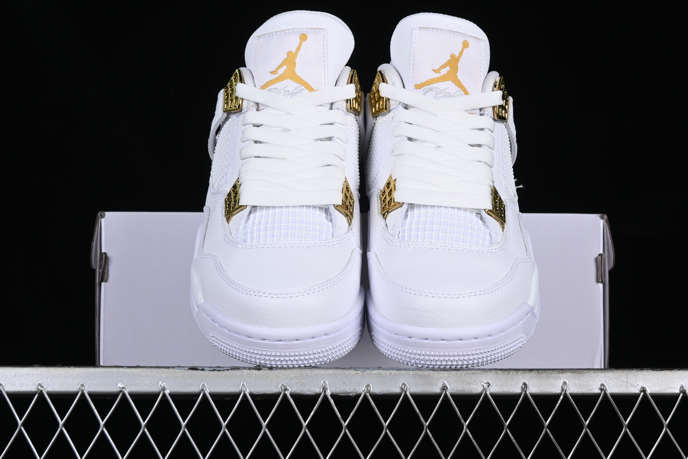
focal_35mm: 75
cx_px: 344
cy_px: 230
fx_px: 1433
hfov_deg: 27.0
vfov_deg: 18.2
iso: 160
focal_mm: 50
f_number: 9
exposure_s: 1/80
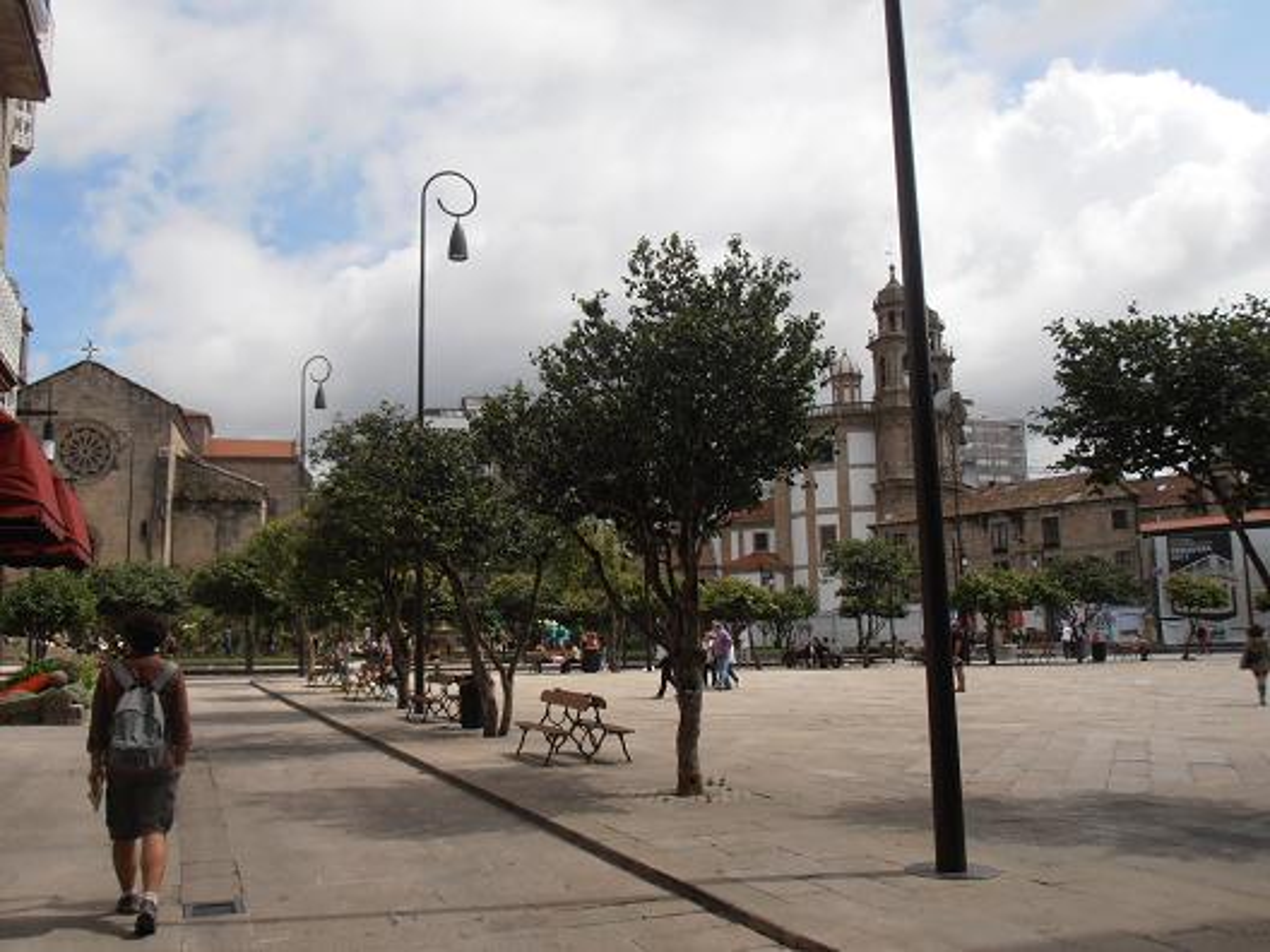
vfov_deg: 38.7
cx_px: 635
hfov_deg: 50.1
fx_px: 1357
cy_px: 476
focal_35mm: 37
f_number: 3.9
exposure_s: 1/1250
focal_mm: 6.61
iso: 80
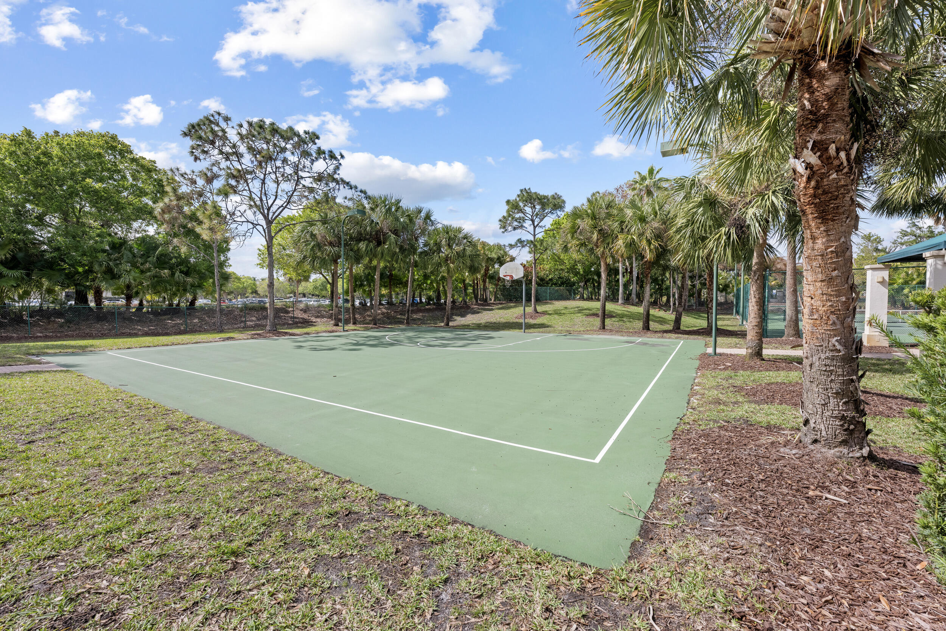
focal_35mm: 14
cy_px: 316
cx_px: 473
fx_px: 368
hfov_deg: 104.3
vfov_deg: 81.2
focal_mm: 14
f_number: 8
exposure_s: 1/500
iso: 500
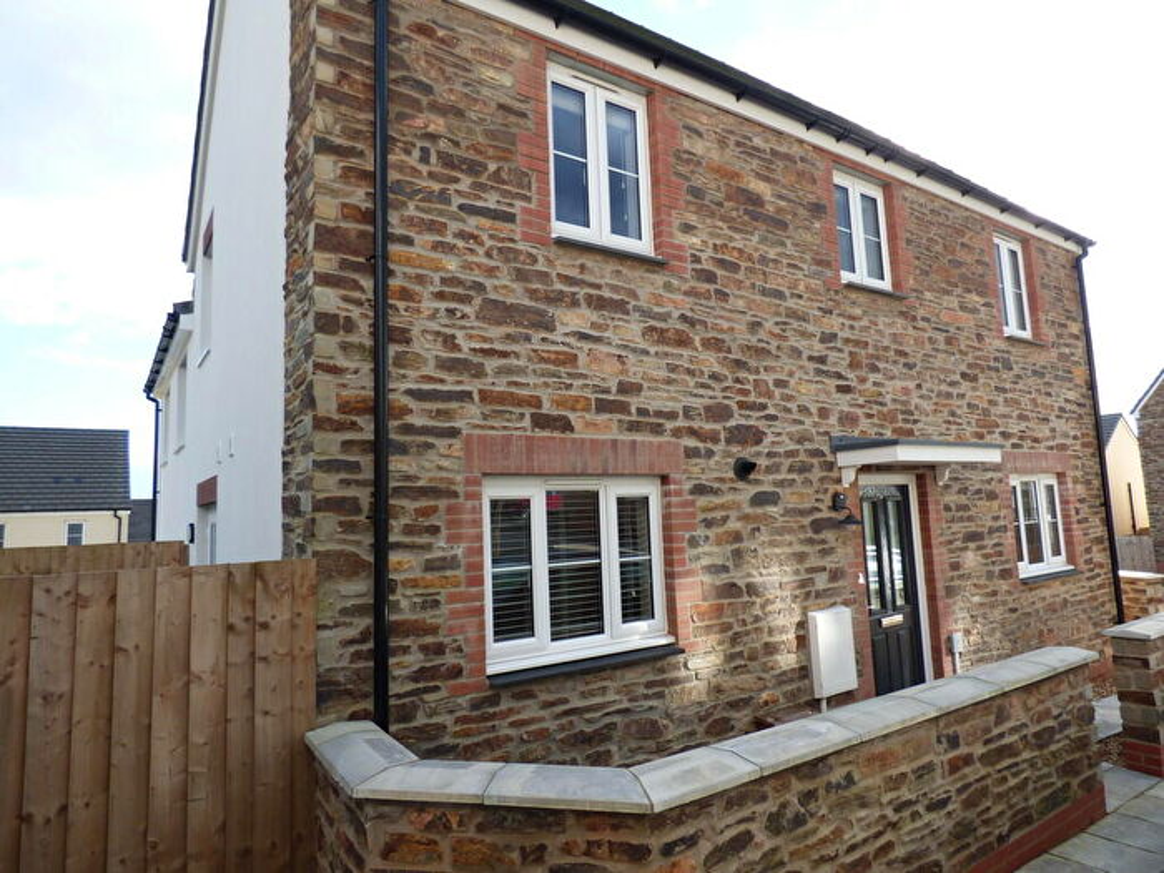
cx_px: 582
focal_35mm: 20
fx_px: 673
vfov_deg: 66.0
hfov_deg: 81.7
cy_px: 436
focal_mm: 3.58
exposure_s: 1/400
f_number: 2.8
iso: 100
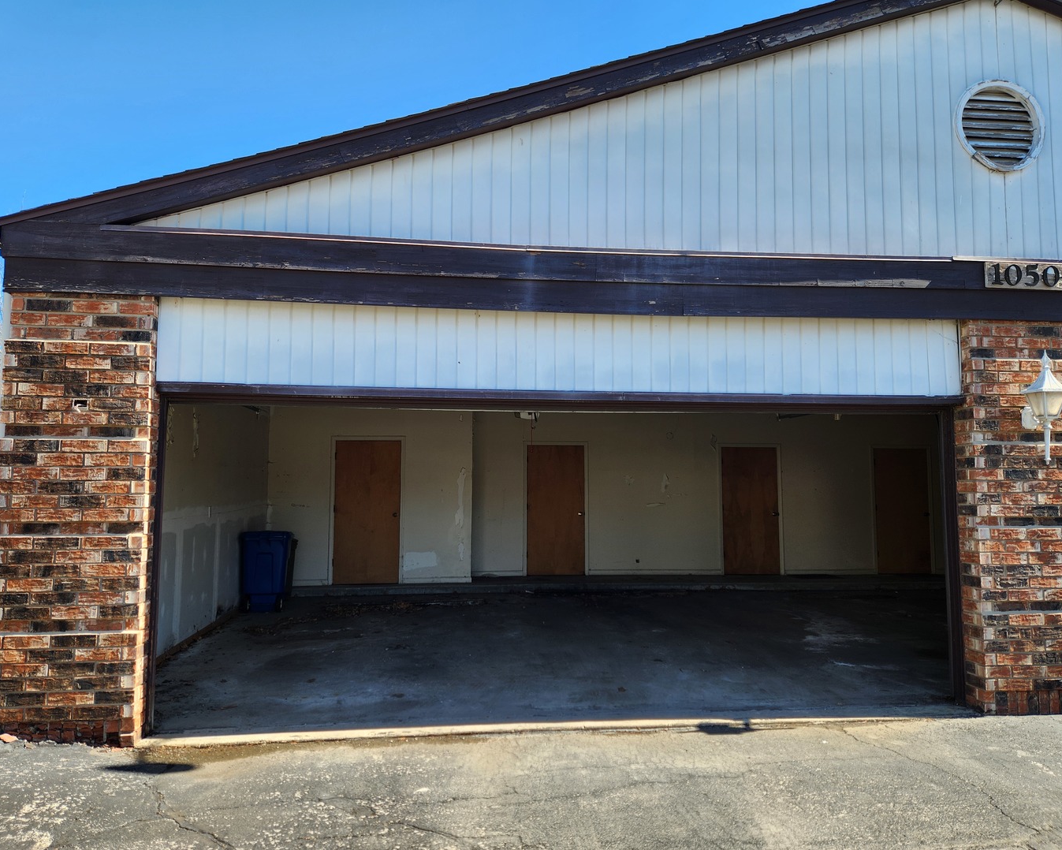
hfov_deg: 70.3
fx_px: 754
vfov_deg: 58.8
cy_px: 425
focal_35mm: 24
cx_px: 540
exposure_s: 1/374
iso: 20
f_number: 1.8
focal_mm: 5.4
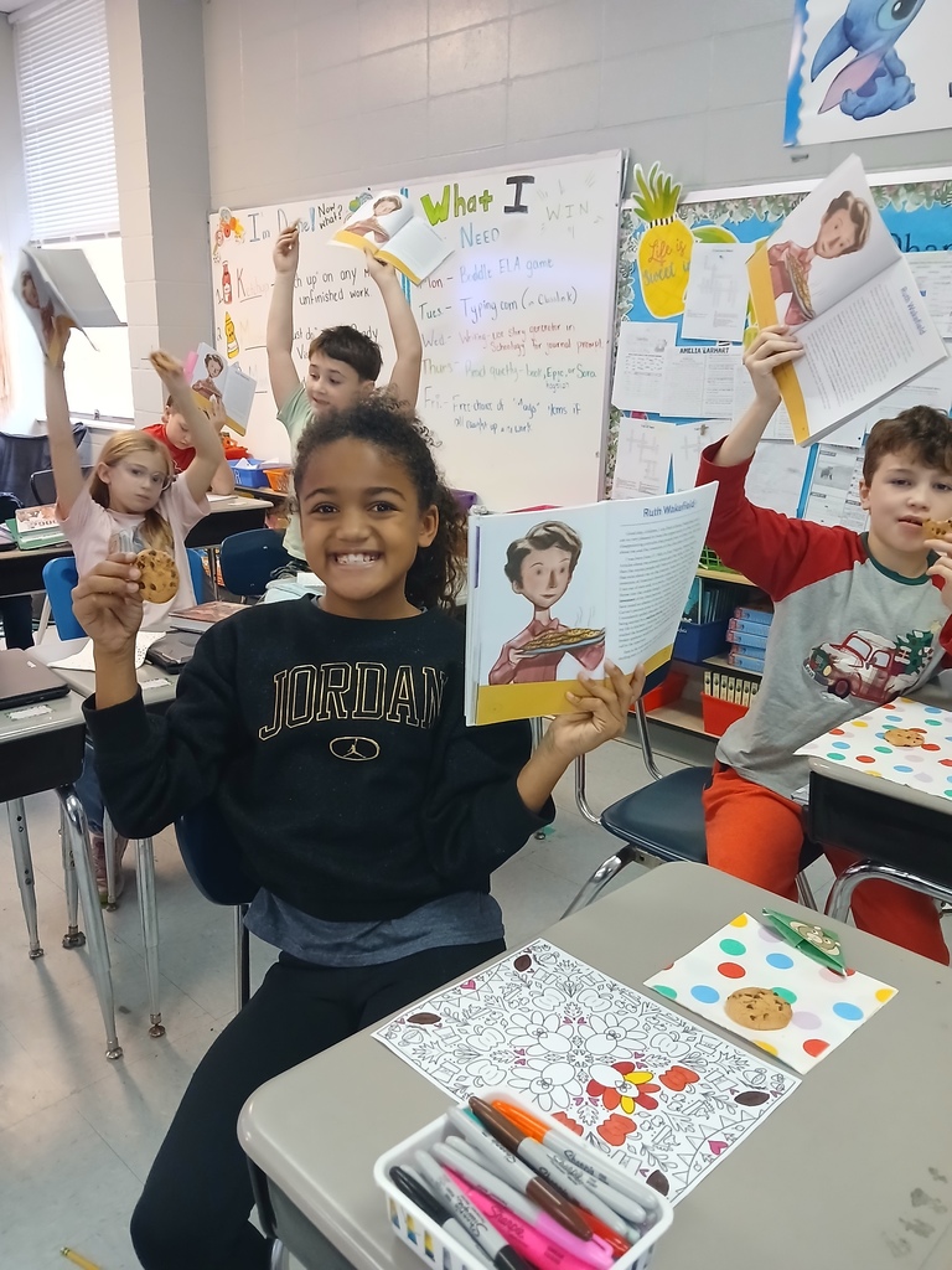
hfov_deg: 53.1
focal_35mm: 26
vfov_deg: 67.3
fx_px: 953
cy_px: 635
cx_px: 476
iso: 500
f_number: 1.8
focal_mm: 3.98
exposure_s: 1/20
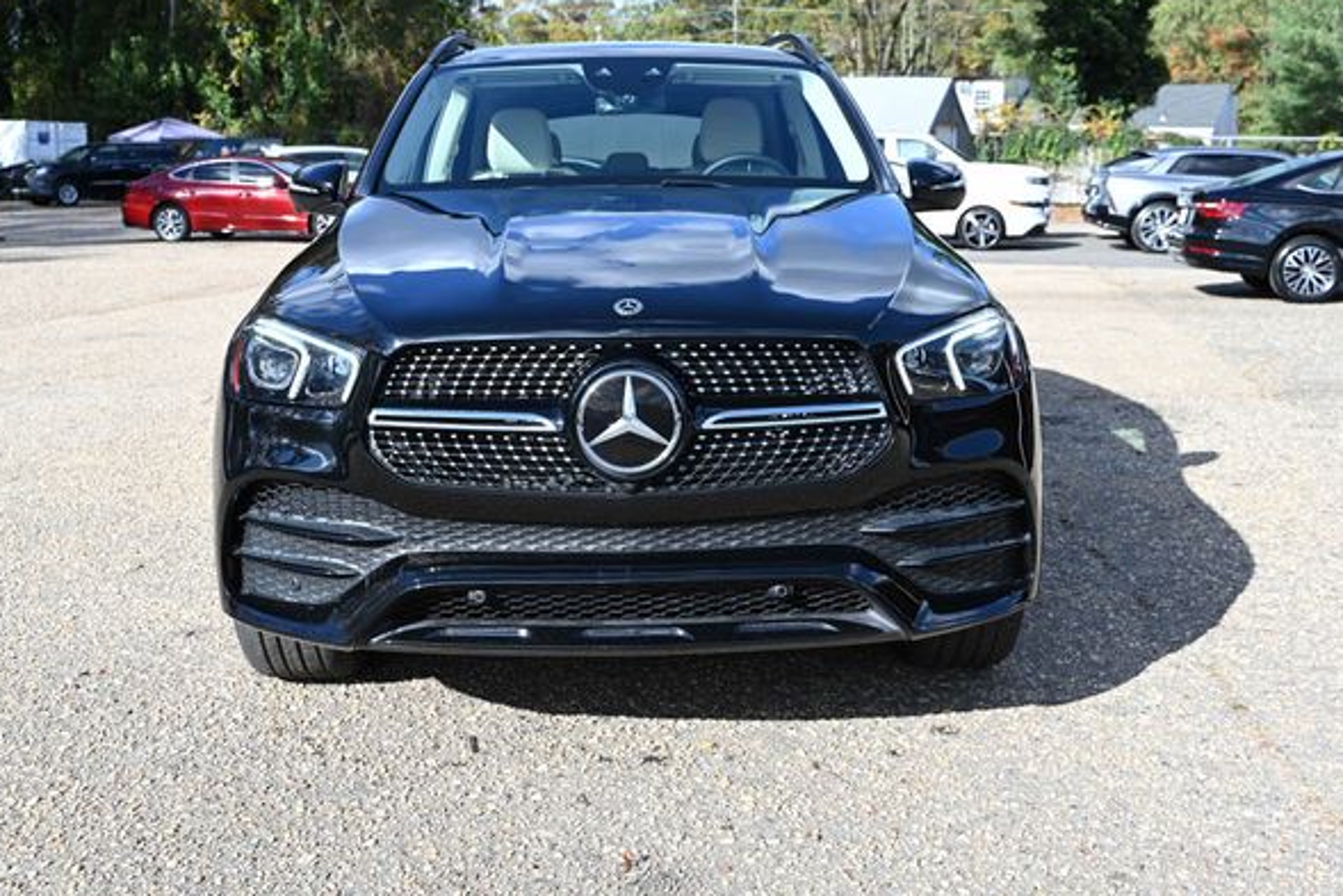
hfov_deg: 50.7
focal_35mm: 38
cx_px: 659
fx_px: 1418
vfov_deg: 35.1
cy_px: 425
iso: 160
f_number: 5
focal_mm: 35
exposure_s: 1/400
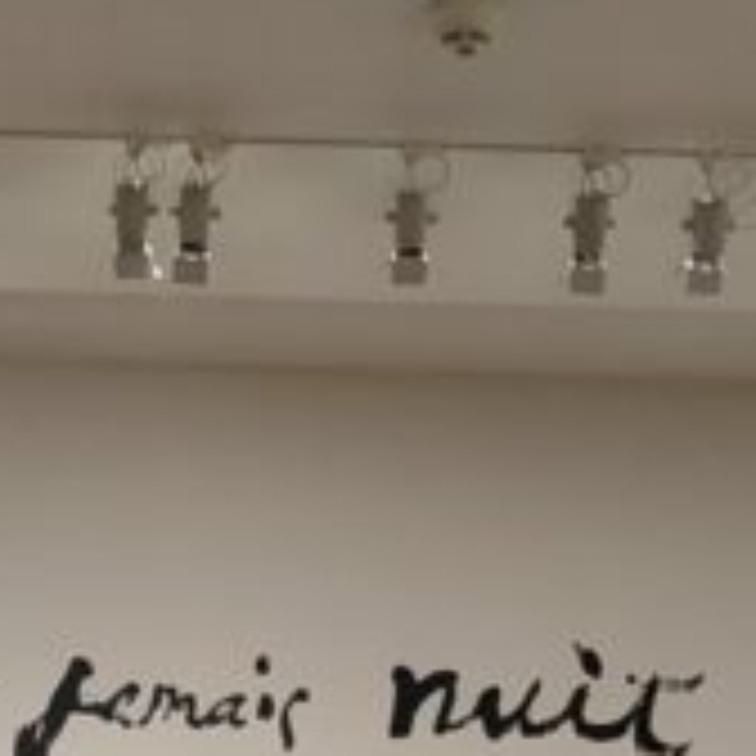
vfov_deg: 16.6
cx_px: 405
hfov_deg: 16.6
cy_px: 378
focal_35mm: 105
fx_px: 2594
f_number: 2.2
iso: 500
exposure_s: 1/20
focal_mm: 3.82
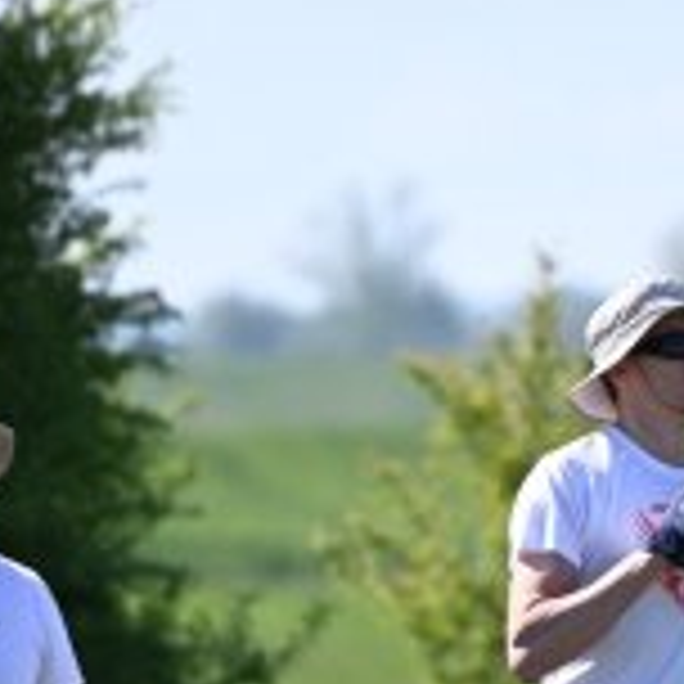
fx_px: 24859
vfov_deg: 1.6
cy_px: 720
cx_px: 484
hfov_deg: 1.6
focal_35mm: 1112
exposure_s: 1/800
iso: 320
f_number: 6.3
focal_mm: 400
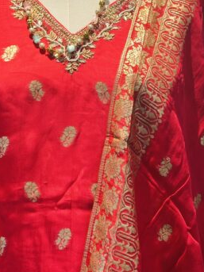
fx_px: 653
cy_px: 133
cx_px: 57
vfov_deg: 23.6
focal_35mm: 83
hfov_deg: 17.7
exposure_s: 1/60
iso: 125
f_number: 1.78
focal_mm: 6.86
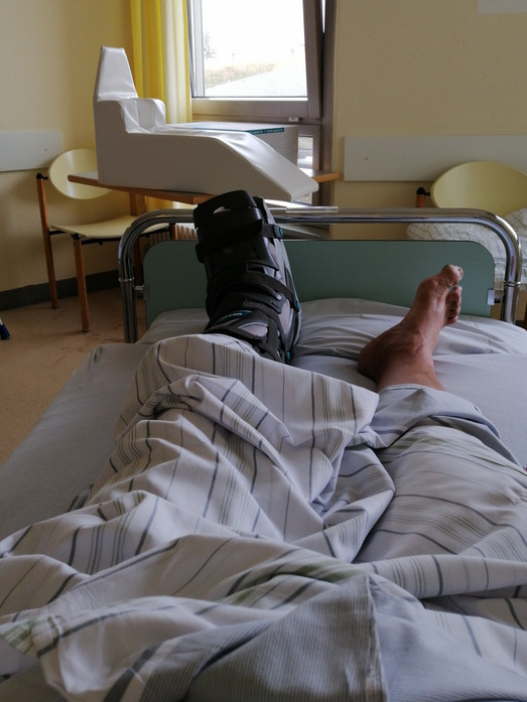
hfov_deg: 45.4
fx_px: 629
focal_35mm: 31
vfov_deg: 58.2
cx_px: 249
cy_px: 310
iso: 50
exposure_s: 1/103
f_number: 1.8
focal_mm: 3.95
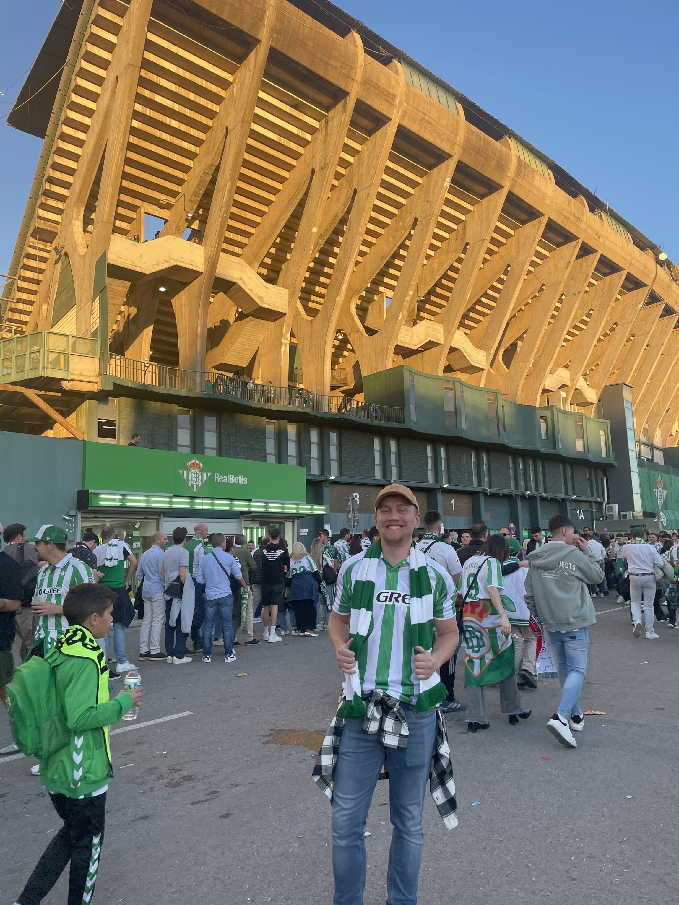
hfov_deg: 53.1
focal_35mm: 26
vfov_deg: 67.3
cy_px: 452
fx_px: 680
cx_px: 340
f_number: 1.6
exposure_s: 1/421
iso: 32
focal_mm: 4.2
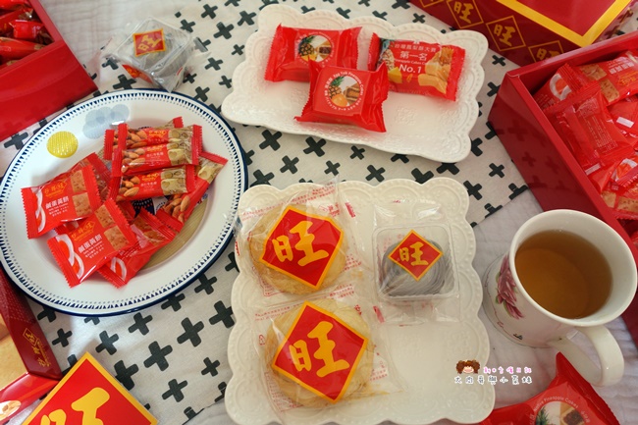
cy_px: 212
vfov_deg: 46.4
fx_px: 496
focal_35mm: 28
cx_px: 319
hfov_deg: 65.5
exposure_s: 1/30
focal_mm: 10.4
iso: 400
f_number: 3.2
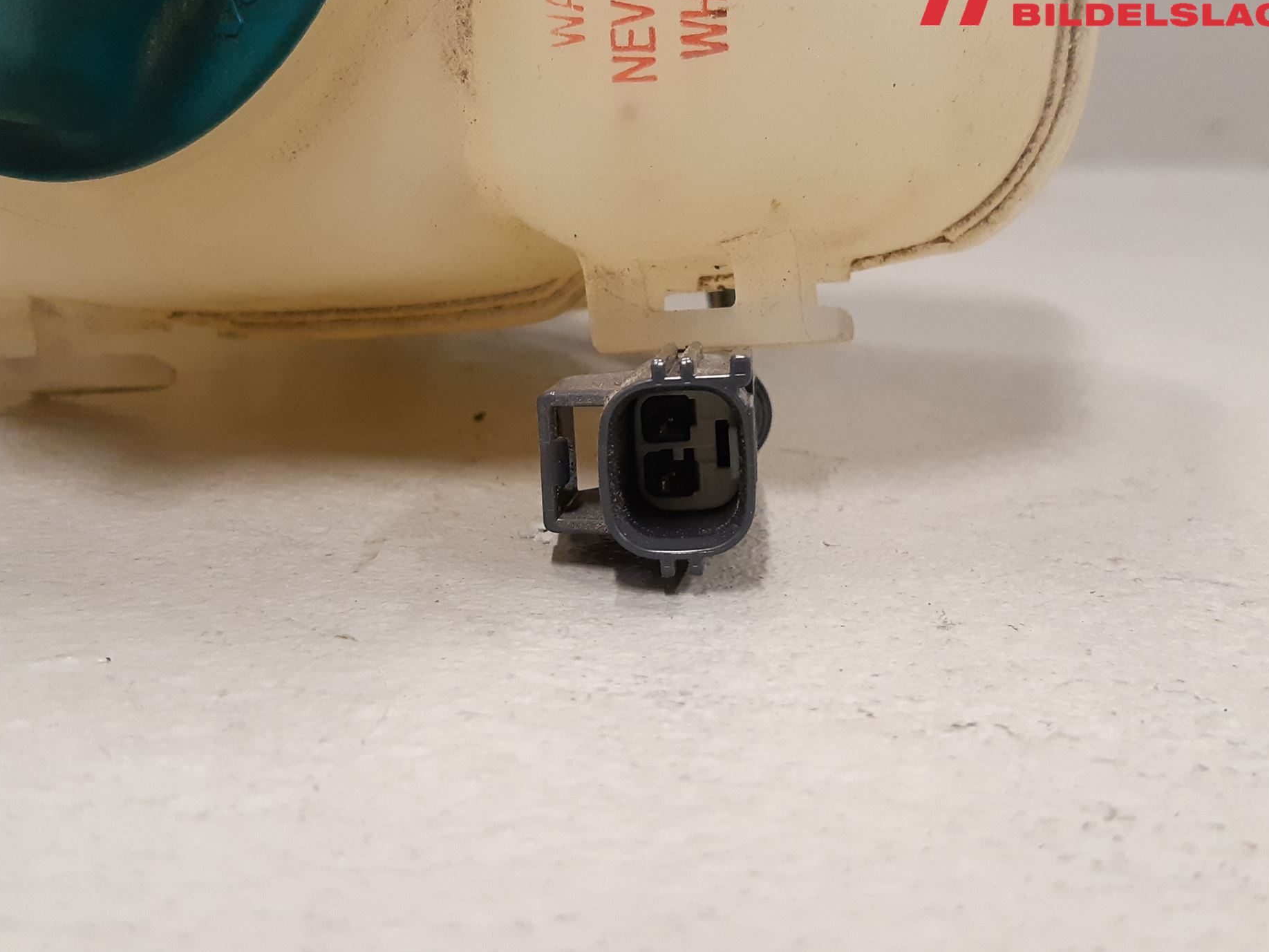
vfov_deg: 48.2
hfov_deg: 61.7
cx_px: 637
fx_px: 1063
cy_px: 440
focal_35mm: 29
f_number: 1.7
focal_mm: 3.93
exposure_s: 1/50
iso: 200
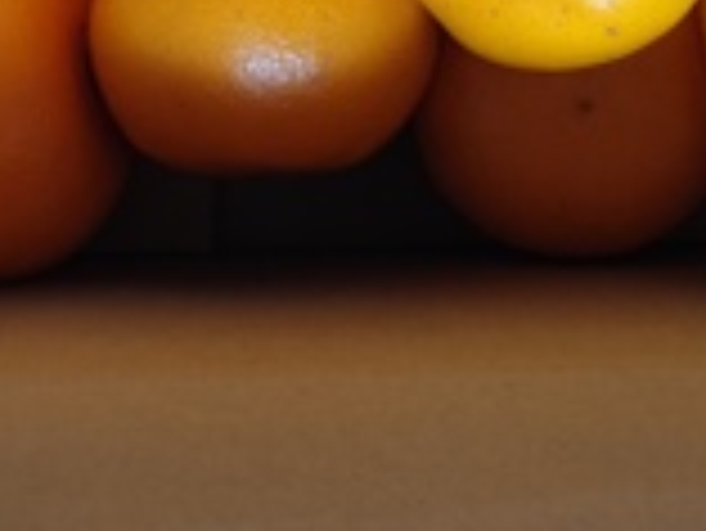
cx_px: 564
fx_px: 1429
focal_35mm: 70
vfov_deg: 20.1
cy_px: -54
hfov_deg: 27.2
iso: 1000
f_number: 1.65
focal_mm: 6.19
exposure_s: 1/25
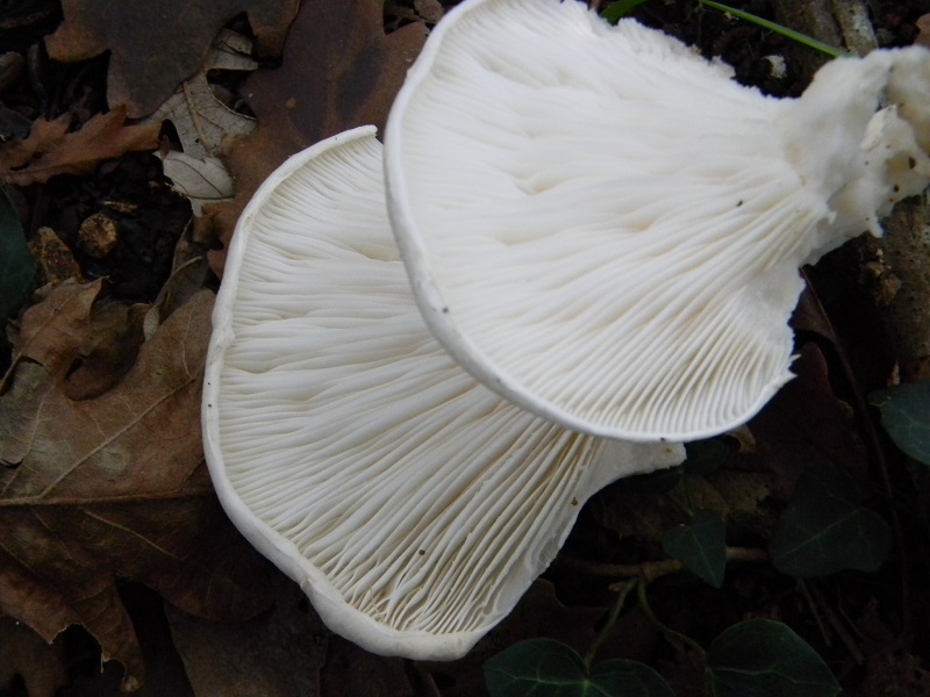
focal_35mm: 47
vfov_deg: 30.9
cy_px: 348
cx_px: 465
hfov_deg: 40.4
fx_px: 1263
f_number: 3.9
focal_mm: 8.6
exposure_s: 1/22
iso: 400
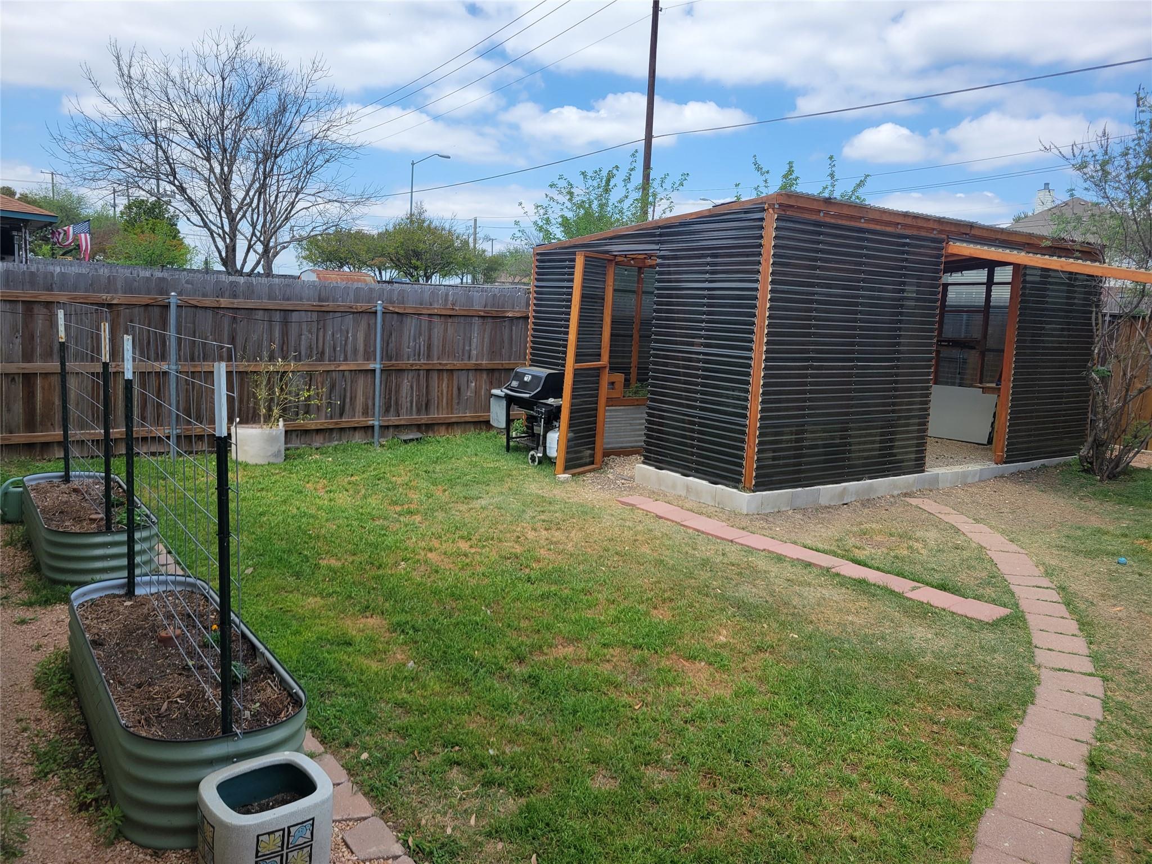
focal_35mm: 26
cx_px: 576
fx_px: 865
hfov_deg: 67.3
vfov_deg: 53.1
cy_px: 432
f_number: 1.8
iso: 40
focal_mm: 5.4
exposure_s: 1/1654
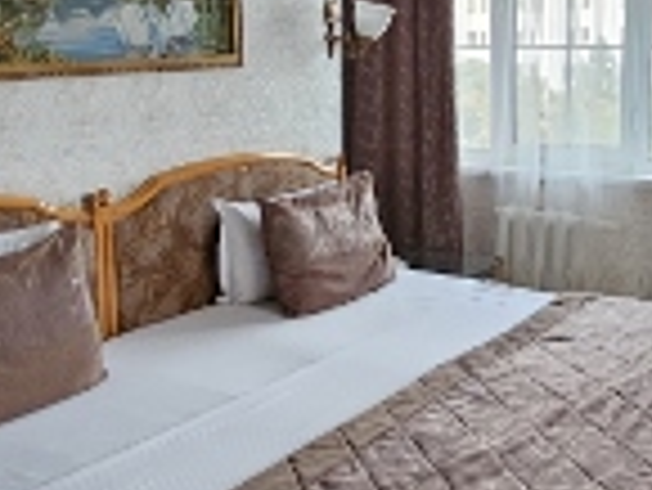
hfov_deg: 40.3
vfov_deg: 30.9
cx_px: 366
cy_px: 229
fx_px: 886
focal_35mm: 47
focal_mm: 2.2
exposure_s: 1/25
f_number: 2.2
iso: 640
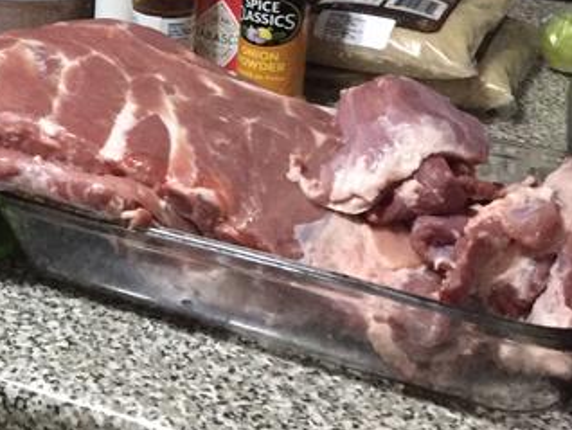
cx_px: -122
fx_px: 1356
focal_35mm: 82
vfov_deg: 17.6
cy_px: 12
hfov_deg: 22.0
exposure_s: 1/15
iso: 320
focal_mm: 4.15
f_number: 2.2
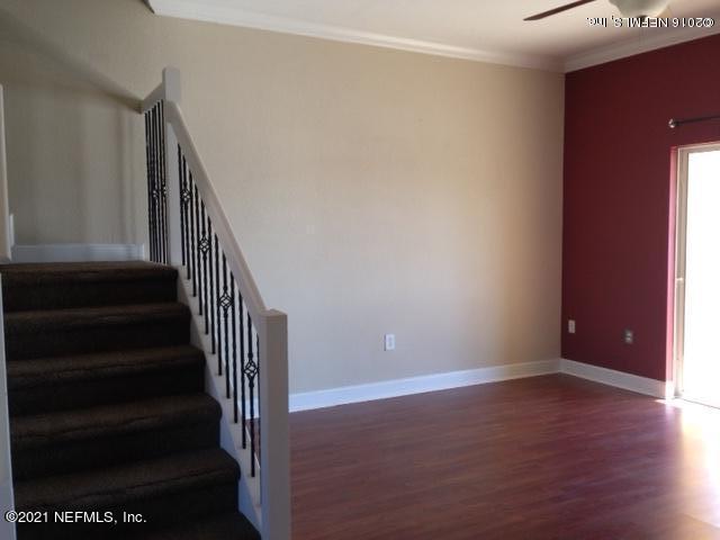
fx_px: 686
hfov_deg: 55.4
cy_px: 270
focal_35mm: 33
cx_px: 360
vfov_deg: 42.9
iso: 80
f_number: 2.4
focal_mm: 4.12
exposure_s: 1/20
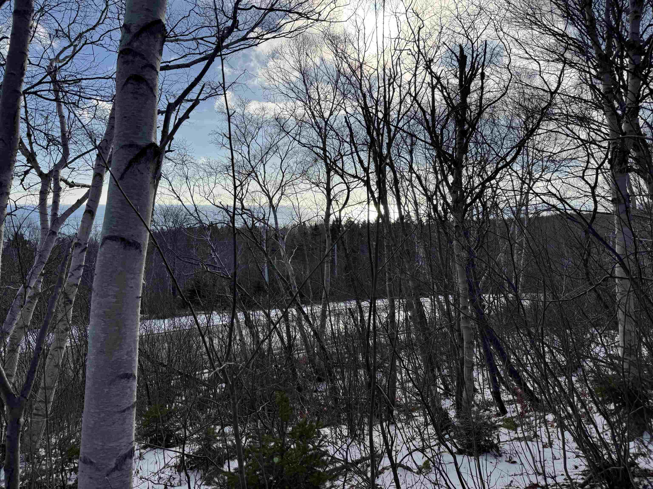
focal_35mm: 24
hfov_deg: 71.6
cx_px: 326
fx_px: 453
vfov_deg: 56.8
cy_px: 244
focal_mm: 6.76
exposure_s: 1/7092
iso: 80
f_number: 1.78
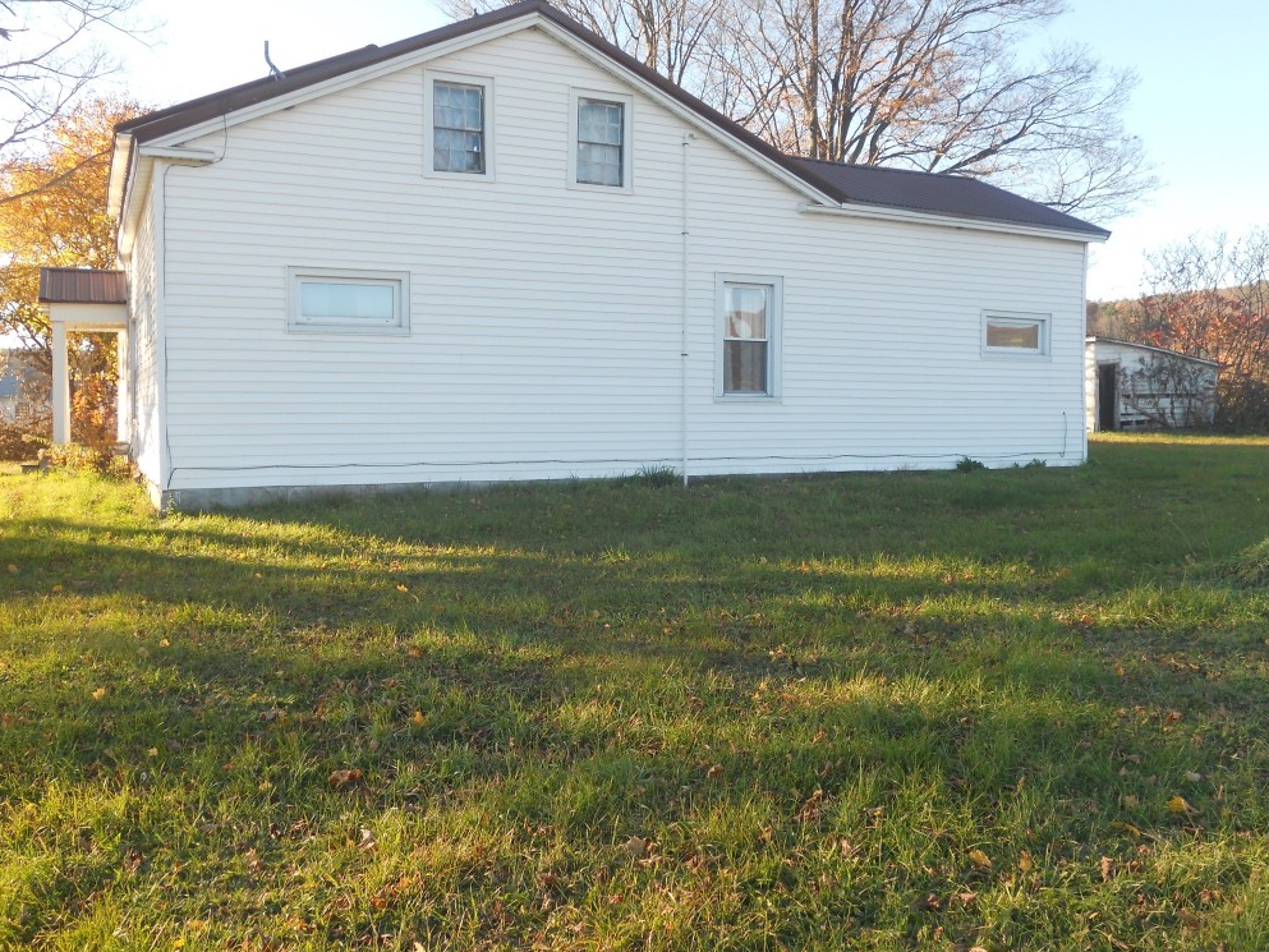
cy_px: 478
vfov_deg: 43.0
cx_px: 640
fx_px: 1210
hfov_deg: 55.3
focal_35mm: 33
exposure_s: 1/160
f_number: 3.5
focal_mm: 5.8
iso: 80
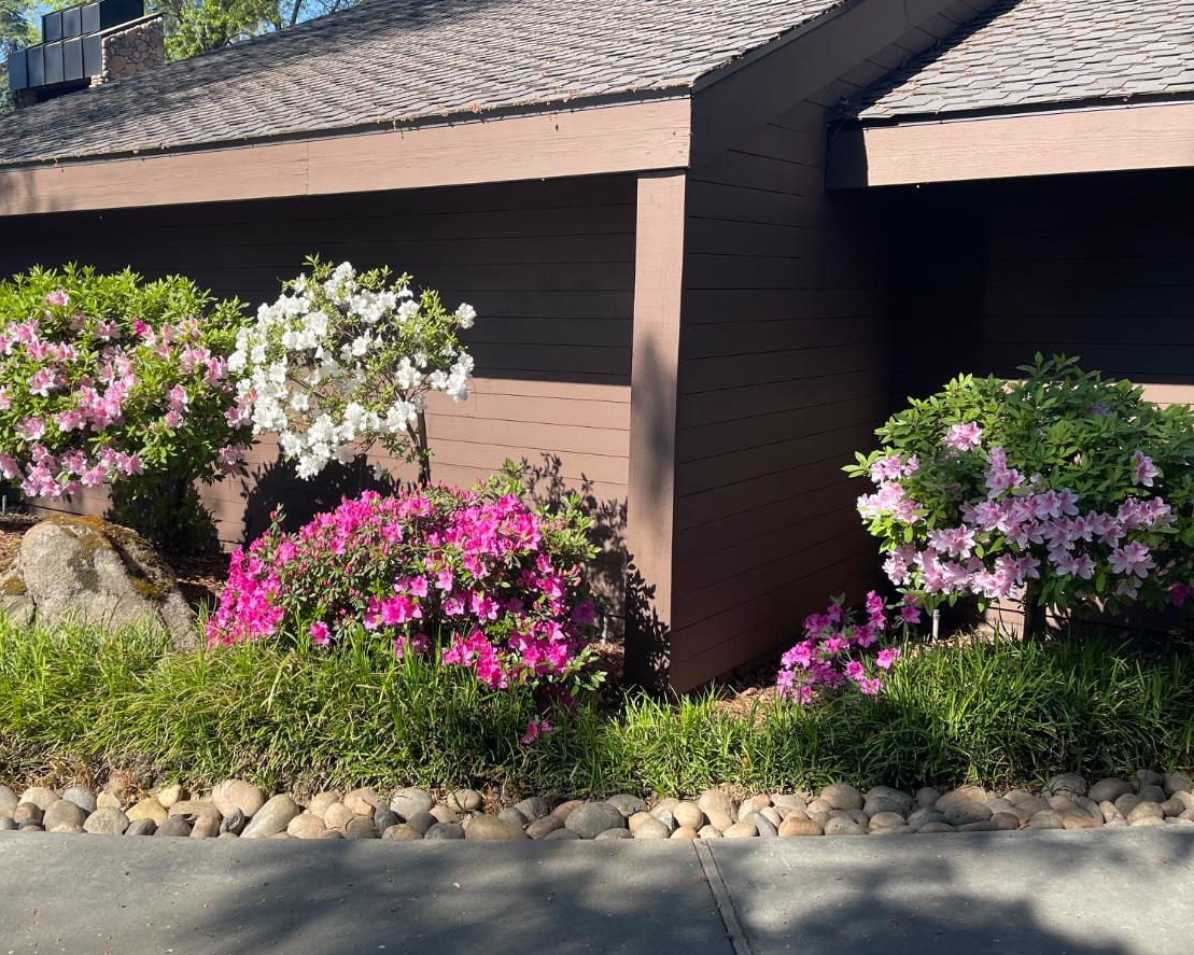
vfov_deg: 44.5
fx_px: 1166
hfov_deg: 53.4
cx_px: 419
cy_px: 472
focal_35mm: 33
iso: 32
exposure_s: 1/1475
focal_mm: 5.1
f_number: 1.6
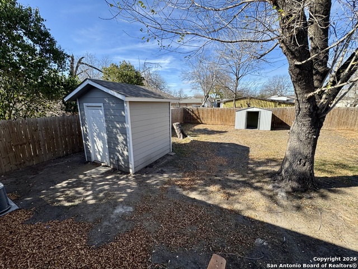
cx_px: 179
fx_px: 145
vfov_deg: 85.7
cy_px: 134
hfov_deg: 102.1
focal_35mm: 14
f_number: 2.2
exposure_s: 1/763
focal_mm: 2.22
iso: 40
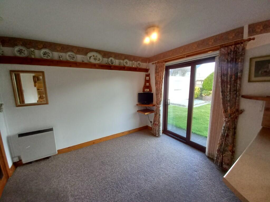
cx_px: 135
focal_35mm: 13
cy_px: 101
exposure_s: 1/50
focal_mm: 1.13
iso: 125
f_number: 2.2
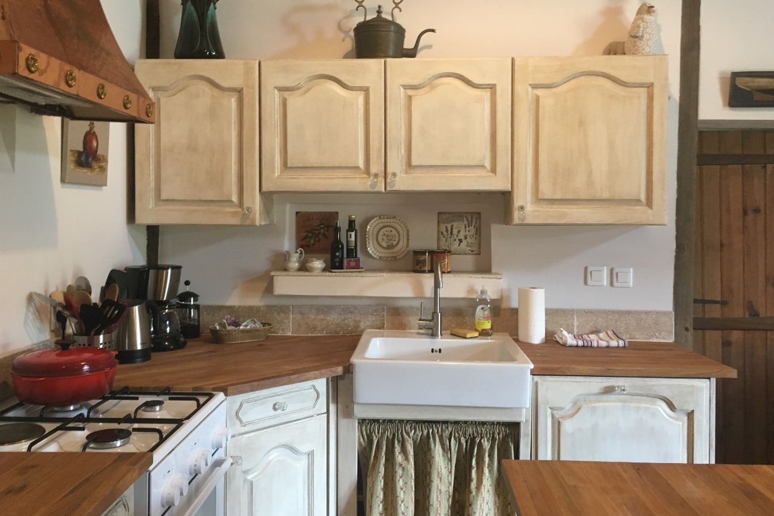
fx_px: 688
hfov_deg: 58.7
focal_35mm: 32
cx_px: 394
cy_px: 226
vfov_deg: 41.1
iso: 125
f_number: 2.2
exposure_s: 1/33
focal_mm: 4.15
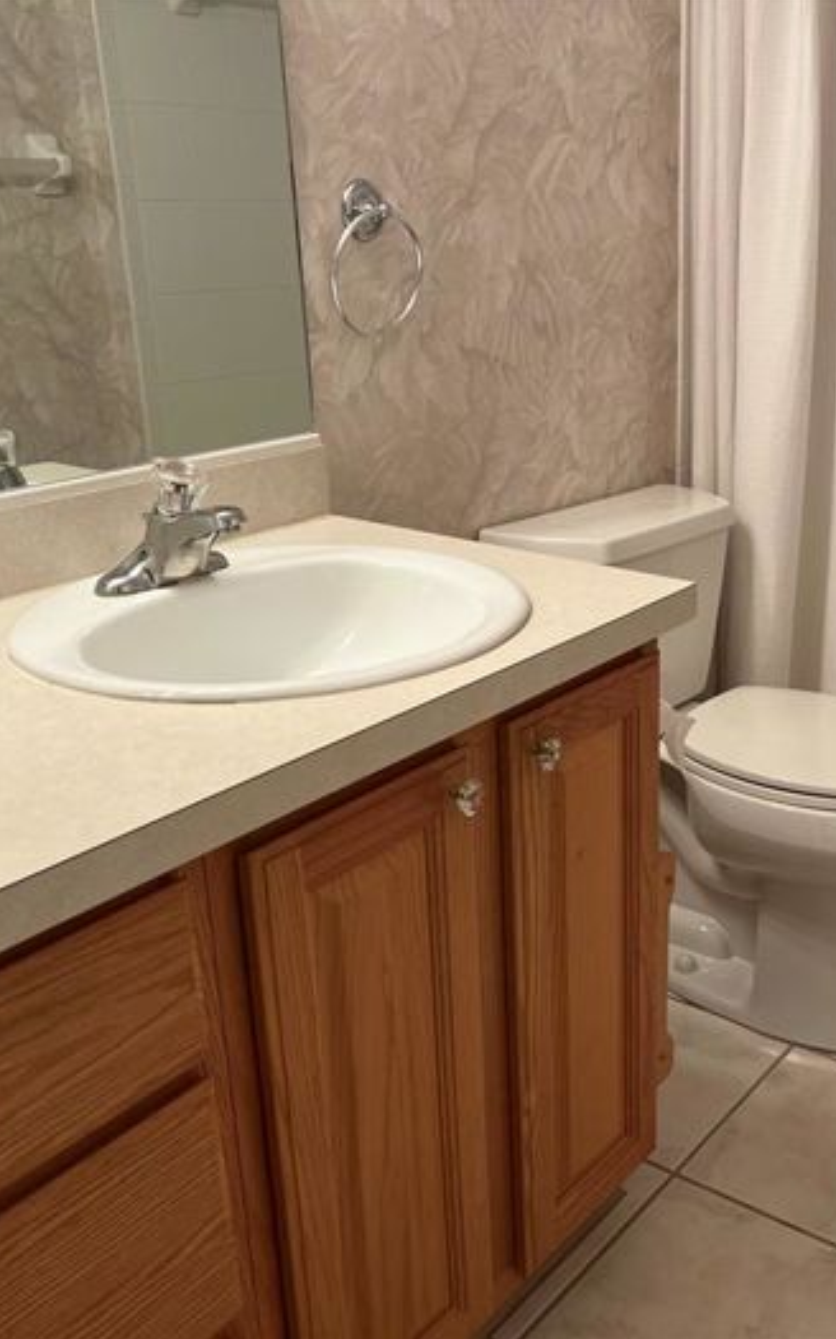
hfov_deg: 33.4
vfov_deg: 52.8
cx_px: 669
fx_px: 1349
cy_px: 668
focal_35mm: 37
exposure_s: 1/120
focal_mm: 5.7
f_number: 1.5
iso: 125
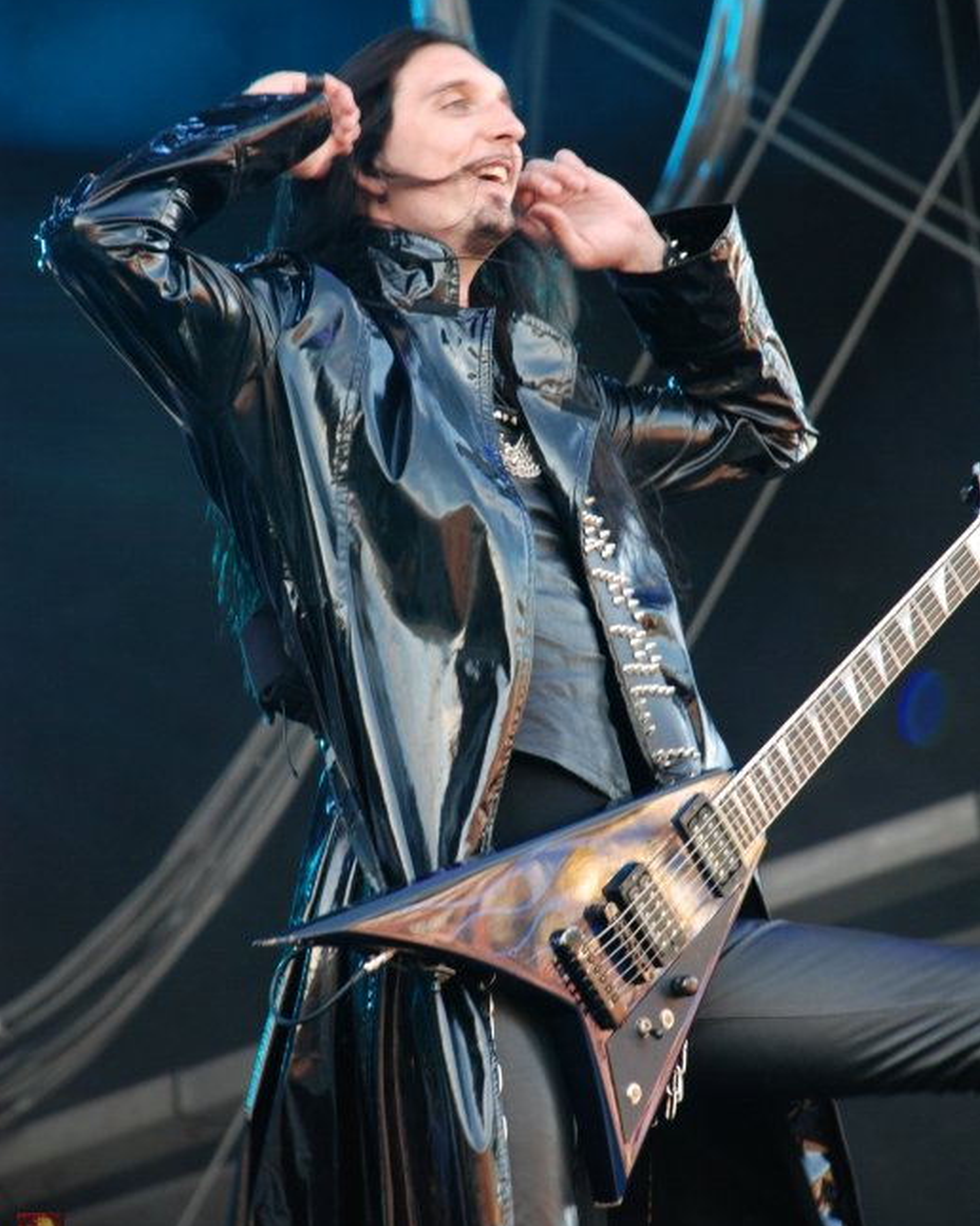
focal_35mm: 212
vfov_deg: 9.1
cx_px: 490
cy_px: 557
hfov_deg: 7.3
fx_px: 7670
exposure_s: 1/50
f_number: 5.6
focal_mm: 125
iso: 400
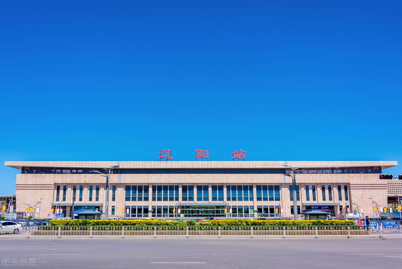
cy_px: 134
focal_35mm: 32
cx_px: 201
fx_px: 357
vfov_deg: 41.1
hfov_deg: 58.7
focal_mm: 32
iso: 100
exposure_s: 1/250
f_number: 9
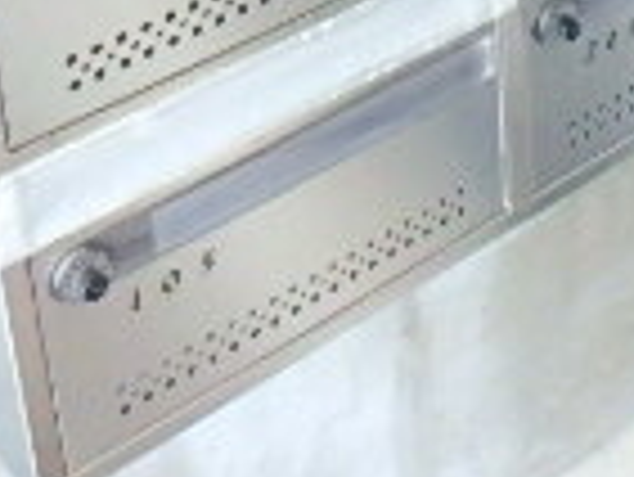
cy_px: -378
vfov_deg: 13.9
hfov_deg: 19.4
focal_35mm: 95
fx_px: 1741
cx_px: 769
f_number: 3.5
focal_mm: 3.7
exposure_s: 1/30
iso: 1000
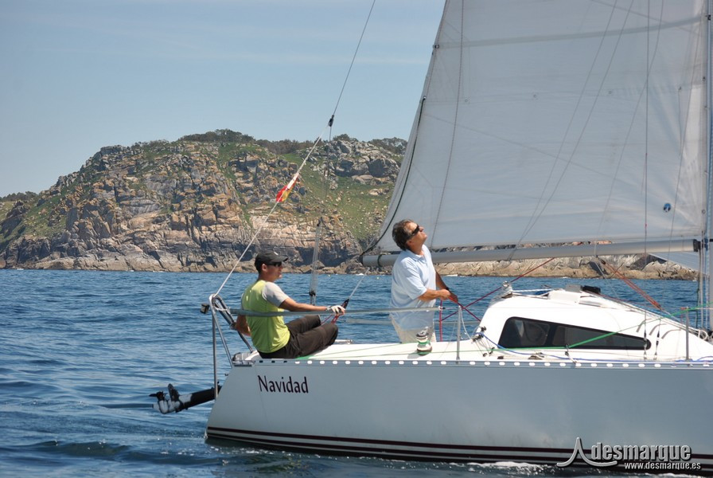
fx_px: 2528
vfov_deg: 10.8
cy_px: 239
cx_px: 356
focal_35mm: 128
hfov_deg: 16.1
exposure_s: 1/500
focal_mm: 85
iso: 100
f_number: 5.6
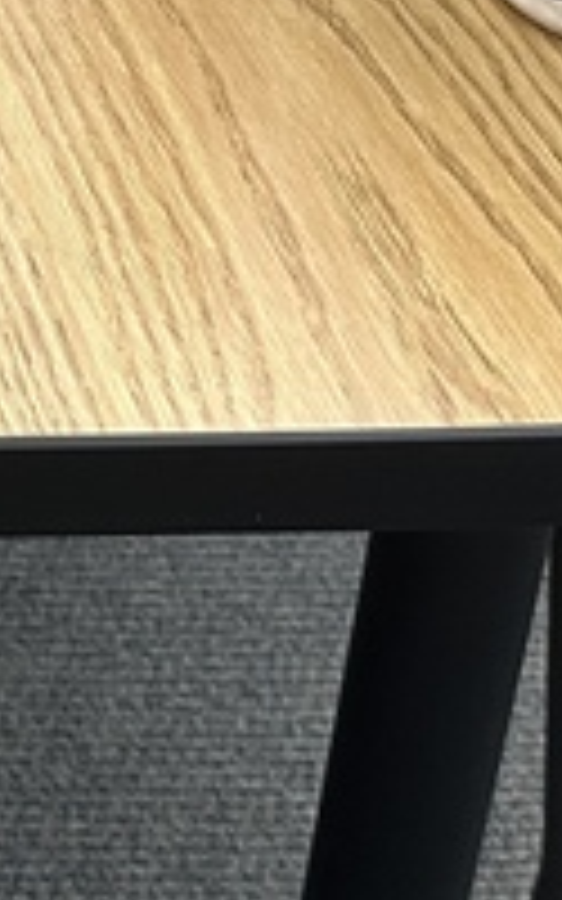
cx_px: -805
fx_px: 3186
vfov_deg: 15.6
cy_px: -135
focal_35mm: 130
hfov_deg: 9.0
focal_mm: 6.86
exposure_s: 1/120
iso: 200
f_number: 1.78
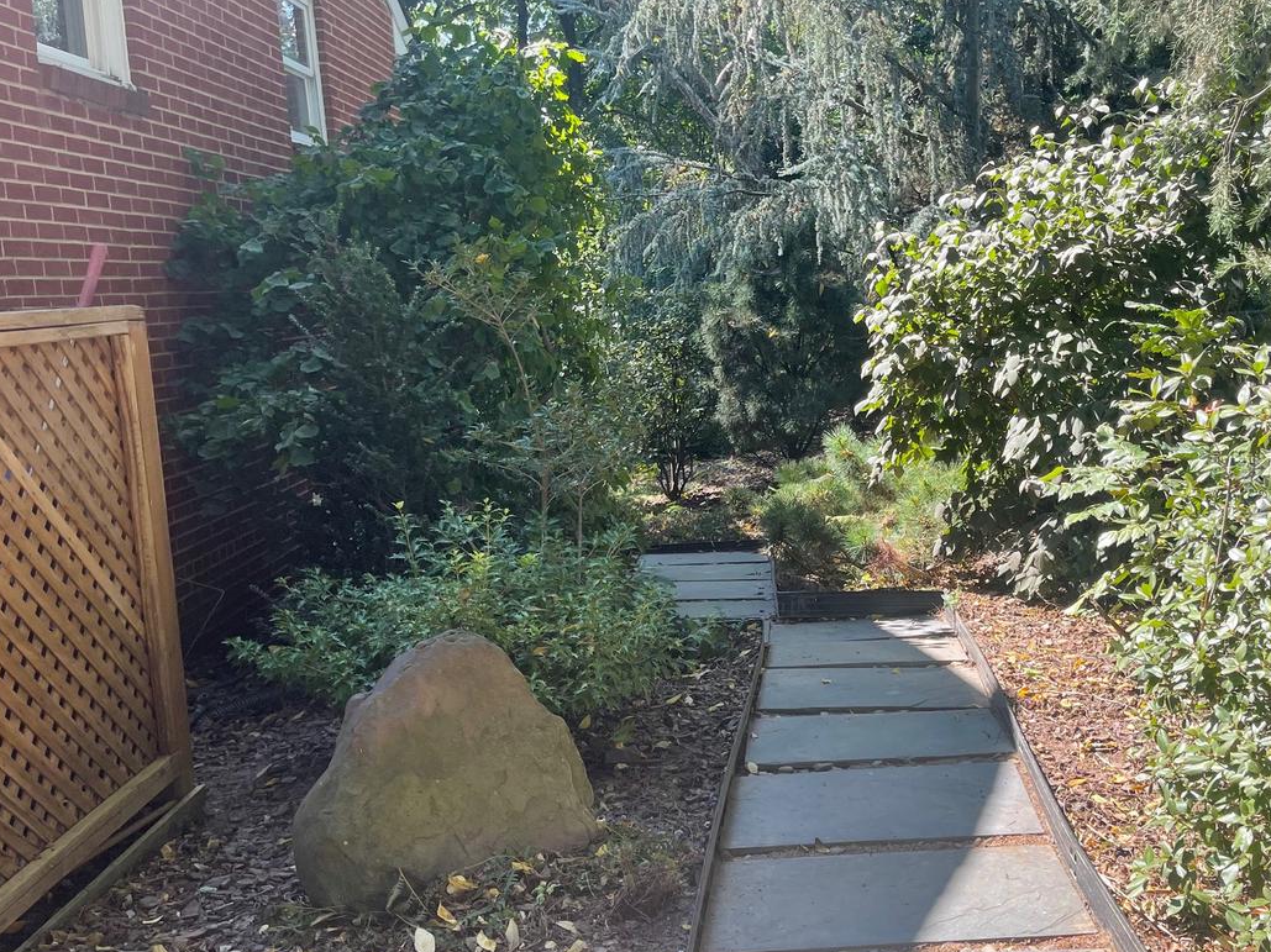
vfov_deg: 40.5
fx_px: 1285
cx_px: 860
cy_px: 564
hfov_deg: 51.5
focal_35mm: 35
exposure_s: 1/625
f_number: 1.6
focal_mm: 5.1
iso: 32
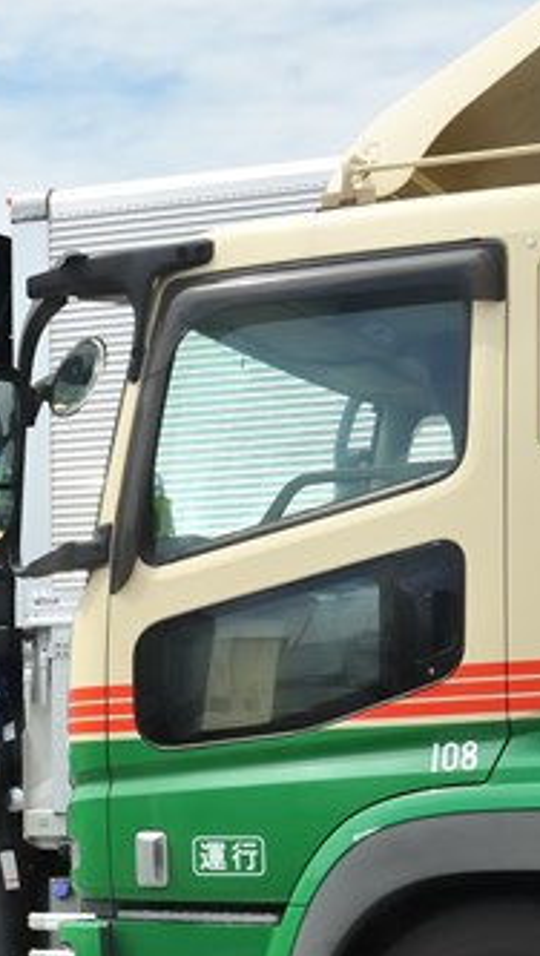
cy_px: 640
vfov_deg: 22.3
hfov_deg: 12.7
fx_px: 2412
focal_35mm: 95
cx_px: 121
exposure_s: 1/250
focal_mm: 42
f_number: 9
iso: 200
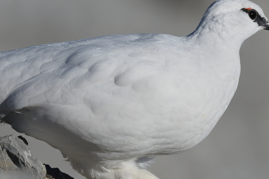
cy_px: 127
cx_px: 169
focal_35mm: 1373
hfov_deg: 1.5
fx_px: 10257
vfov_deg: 1.0
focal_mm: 600
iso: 400
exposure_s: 1/2000
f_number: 11
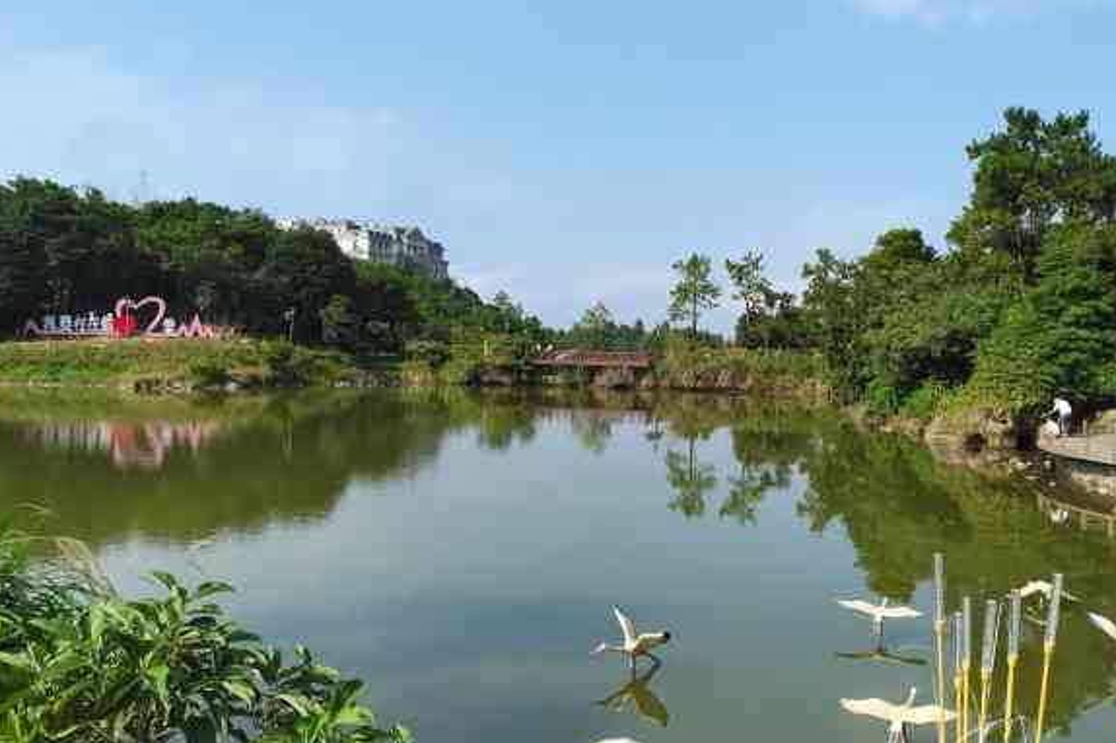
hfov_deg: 57.1
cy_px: 369
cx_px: 632
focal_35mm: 33
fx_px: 1022
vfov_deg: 39.9
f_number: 1.8
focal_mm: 5.58
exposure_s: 1/1111
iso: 50
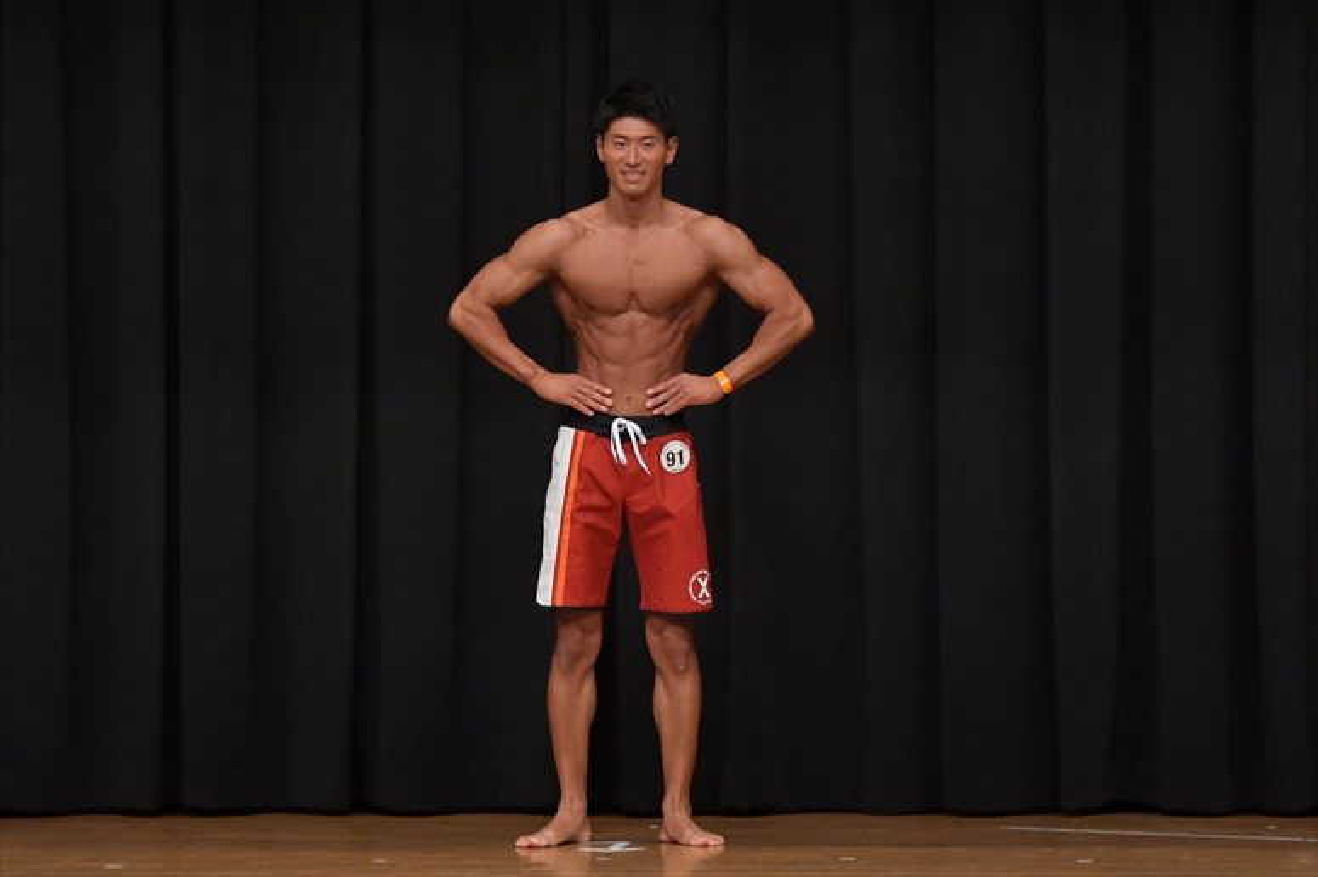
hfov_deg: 8.1
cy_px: 438
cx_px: 659
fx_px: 9331
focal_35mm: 255
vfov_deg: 5.4
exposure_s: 1/400
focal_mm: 170
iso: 6400
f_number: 5.6
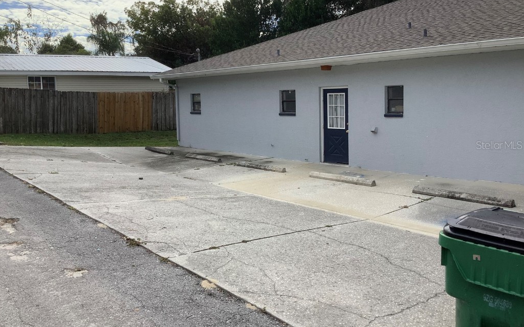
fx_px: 471
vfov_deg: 38.3
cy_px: 145
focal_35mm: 33
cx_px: 261
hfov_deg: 58.2
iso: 25
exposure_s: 1/1018
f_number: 2.4
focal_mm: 3.3
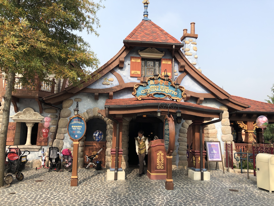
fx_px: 222
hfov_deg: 63.4
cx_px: 137
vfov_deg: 49.7
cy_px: 103
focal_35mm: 28
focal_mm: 4
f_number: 1.8
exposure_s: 1/979
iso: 20
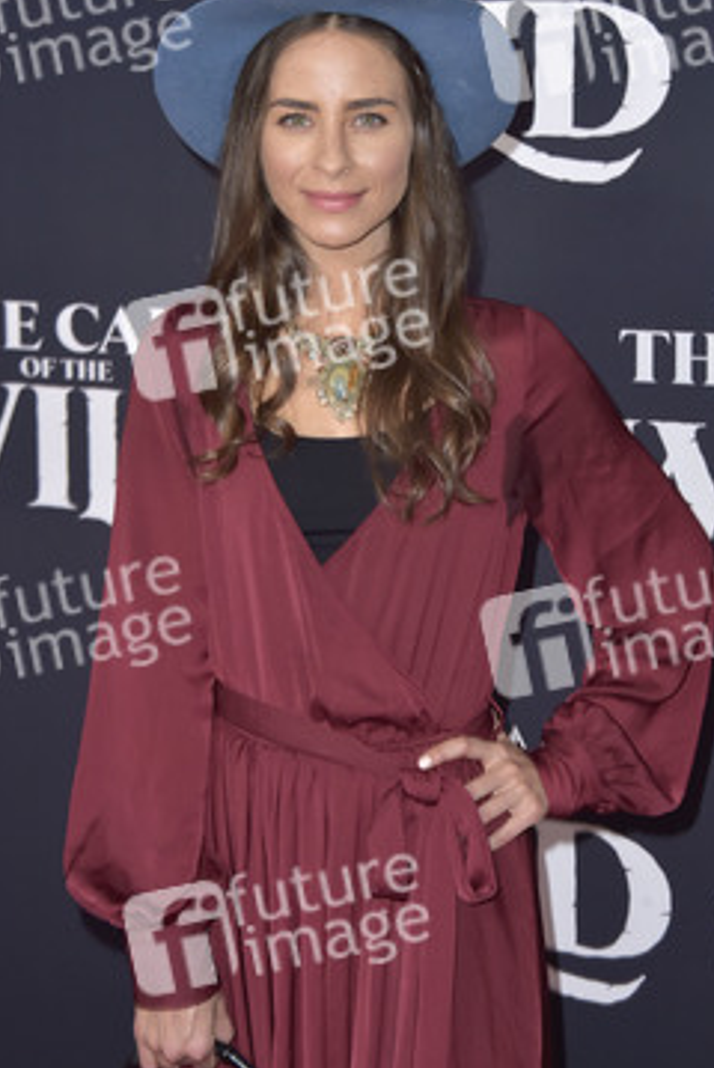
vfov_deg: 17.5
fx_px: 3474
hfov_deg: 11.7
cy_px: 479
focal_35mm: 117
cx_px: 364
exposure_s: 1/250
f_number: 7.1
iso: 320
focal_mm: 105
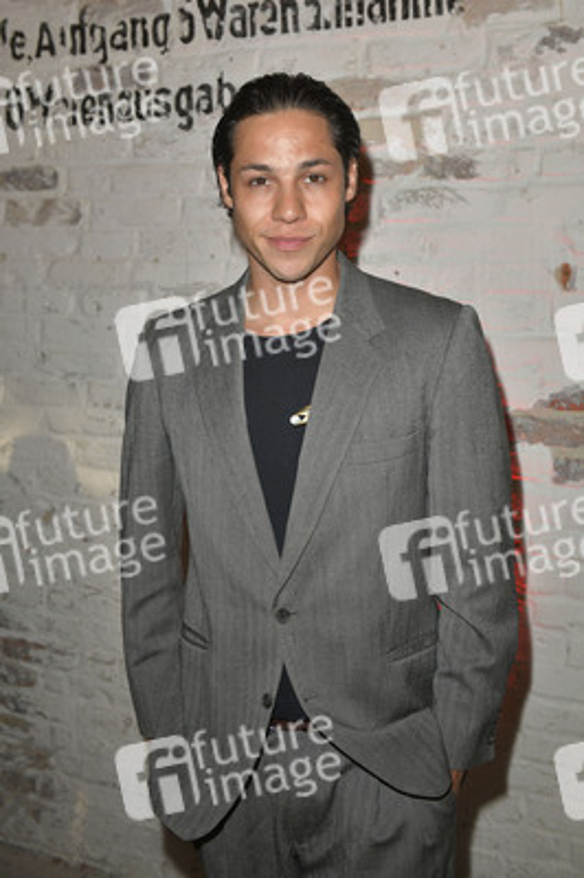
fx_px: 926
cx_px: 292
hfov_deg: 35.0
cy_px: 439
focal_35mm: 38
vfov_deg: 50.7
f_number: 5.6
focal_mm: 38
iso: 500
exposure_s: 1/250
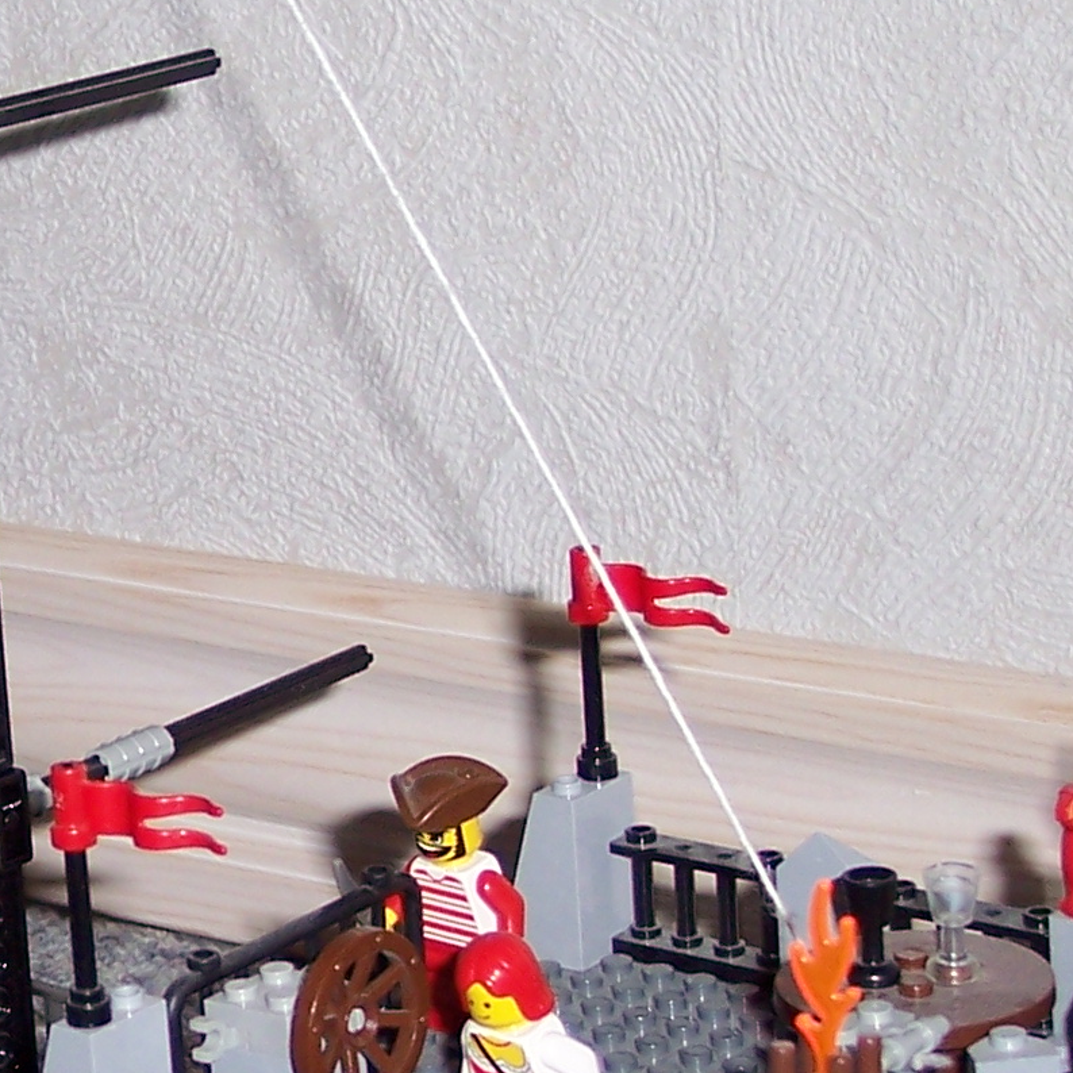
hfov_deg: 13.5
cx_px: -335
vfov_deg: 14.1
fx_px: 4349
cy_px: 488
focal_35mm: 124
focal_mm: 8
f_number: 2.8
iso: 100
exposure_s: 1/60
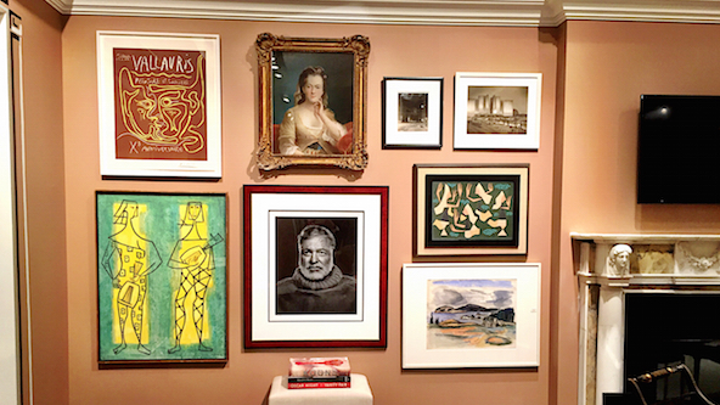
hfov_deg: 61.0
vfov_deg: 36.5
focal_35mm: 32
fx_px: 611
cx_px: 359
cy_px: 249
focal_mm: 4.15
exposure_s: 1/30
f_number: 2.2
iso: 64
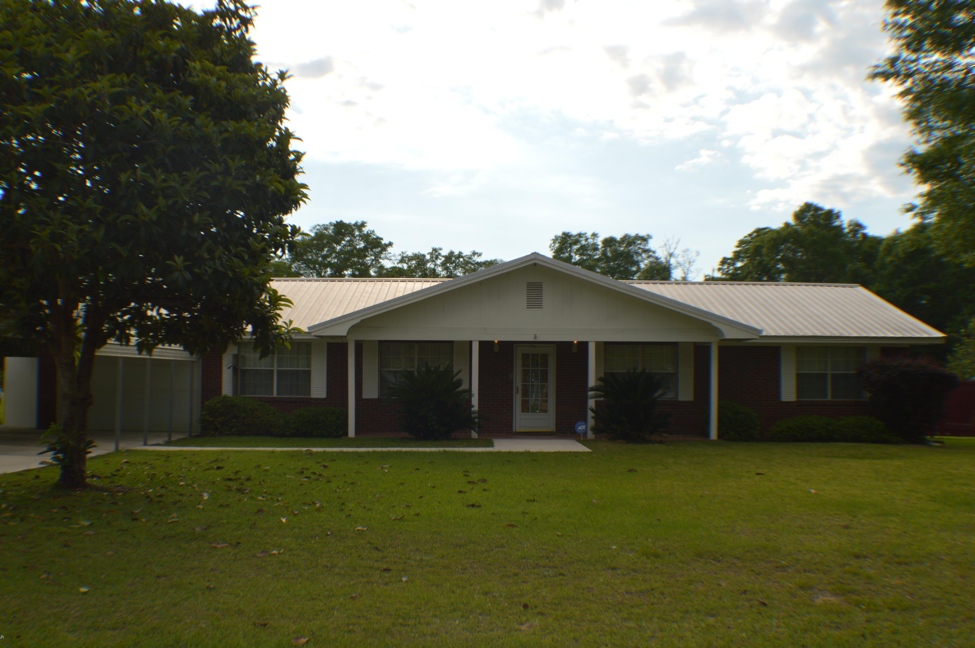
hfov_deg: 48.5
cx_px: 477
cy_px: 326
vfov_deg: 33.3
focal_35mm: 40
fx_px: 1082
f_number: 7.1
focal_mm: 26
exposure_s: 1/200
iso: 100
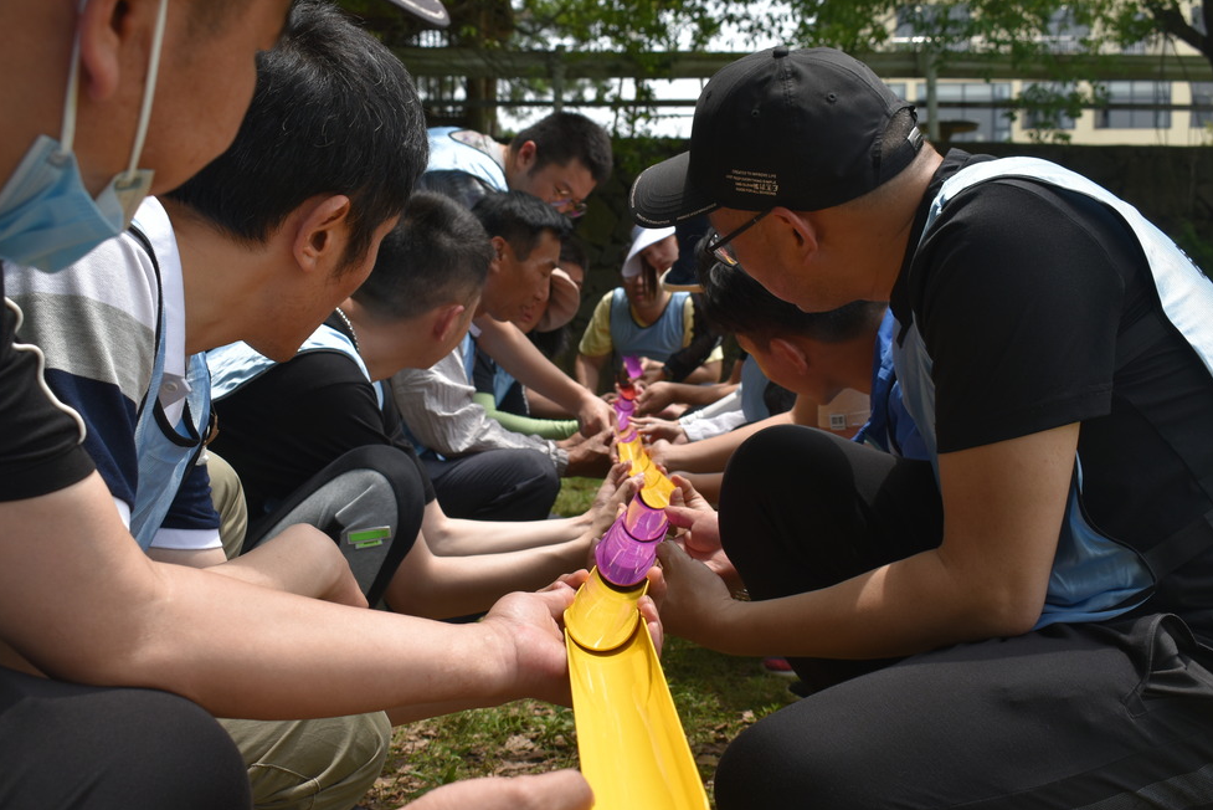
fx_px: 1500
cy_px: 402
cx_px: 597
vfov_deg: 30.2
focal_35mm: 45
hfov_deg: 44.0
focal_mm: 29
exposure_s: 1/250
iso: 125
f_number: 8
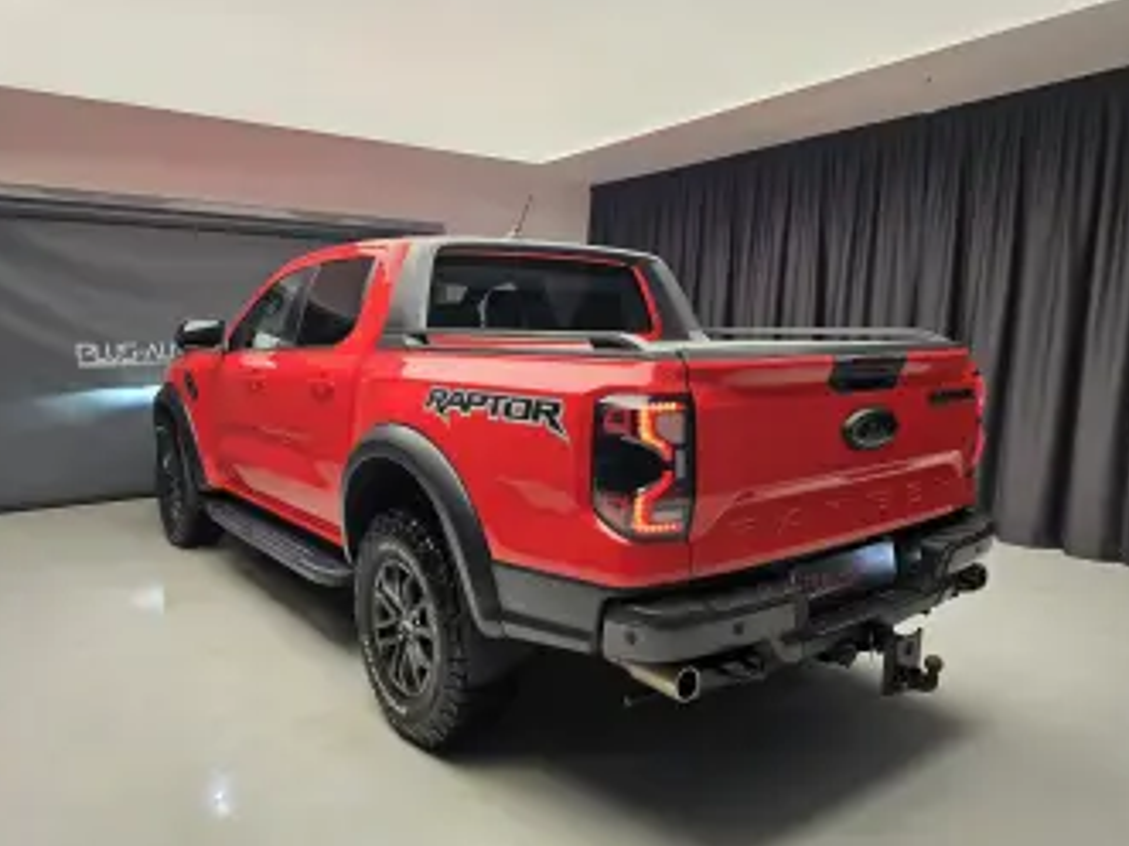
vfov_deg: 54.8
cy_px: 420
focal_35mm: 25
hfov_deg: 69.4
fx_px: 815
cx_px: 566
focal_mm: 6.3
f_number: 1.7
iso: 32
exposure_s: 1/54.3
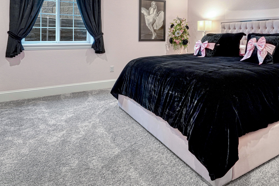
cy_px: 47
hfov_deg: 67.9
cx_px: 181
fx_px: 202
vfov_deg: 47.8
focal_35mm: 26
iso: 400
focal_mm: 14
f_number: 8
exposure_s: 1/100
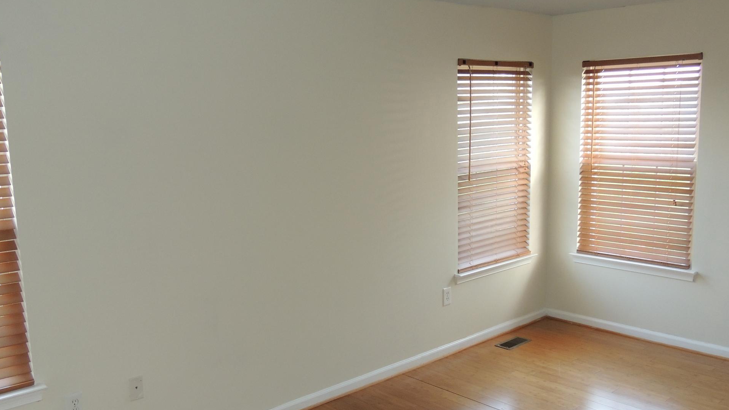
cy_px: 222
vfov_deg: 33.7
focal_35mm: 35
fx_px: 677
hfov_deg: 56.6
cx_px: 344
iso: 320
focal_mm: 5.3
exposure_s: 1/40
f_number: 3.1
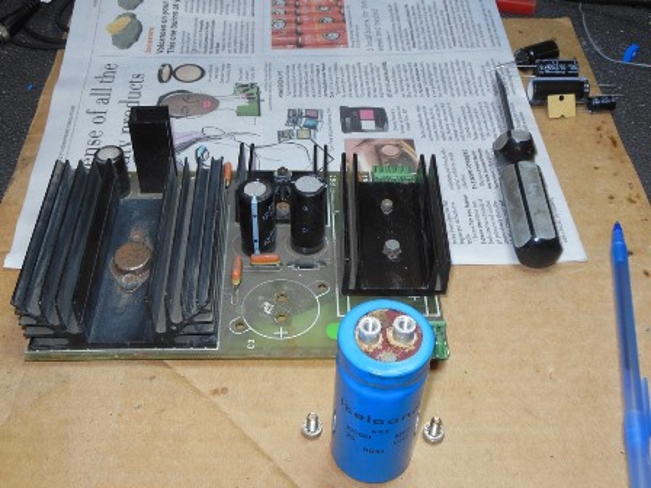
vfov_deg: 37.7
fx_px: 715
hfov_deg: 49.0
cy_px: 244
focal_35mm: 38
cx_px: 326
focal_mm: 6.8
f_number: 3.6
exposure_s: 1/30
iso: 125
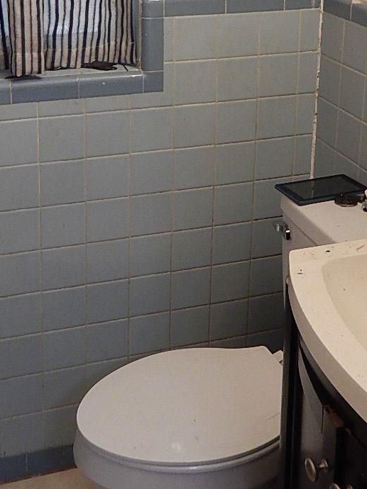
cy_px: 52
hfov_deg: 25.2
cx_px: 163
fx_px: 820
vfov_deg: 31.7
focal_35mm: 58
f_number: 3.4
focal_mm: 4.5
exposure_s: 1/30
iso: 220
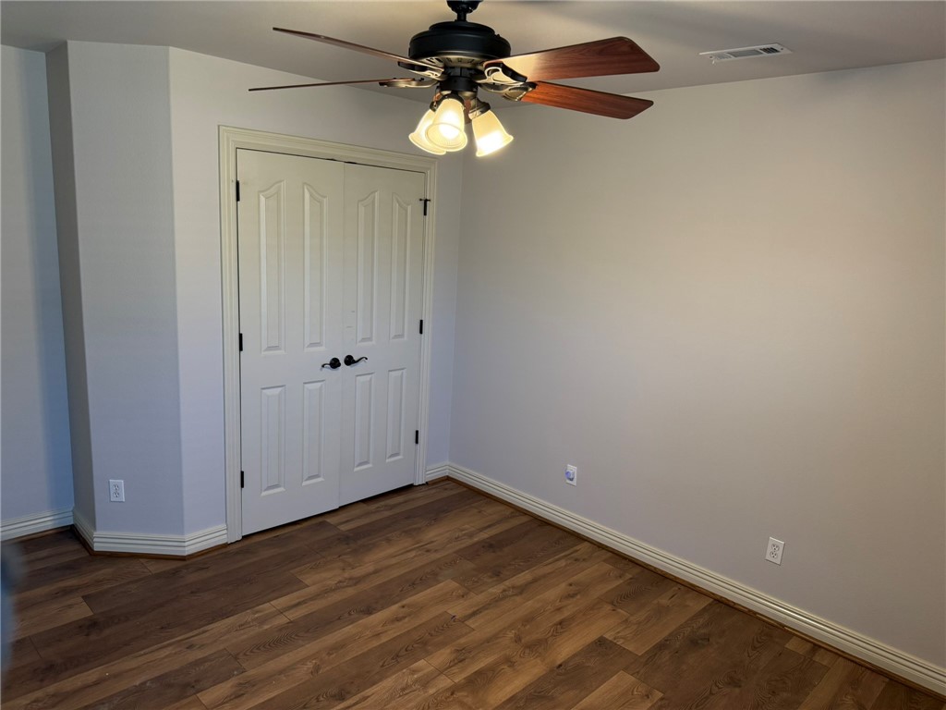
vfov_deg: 56.8
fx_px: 656
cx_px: 473
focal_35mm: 24
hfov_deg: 71.6
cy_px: 355
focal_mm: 6.76
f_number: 1.78
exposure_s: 1/121
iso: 200
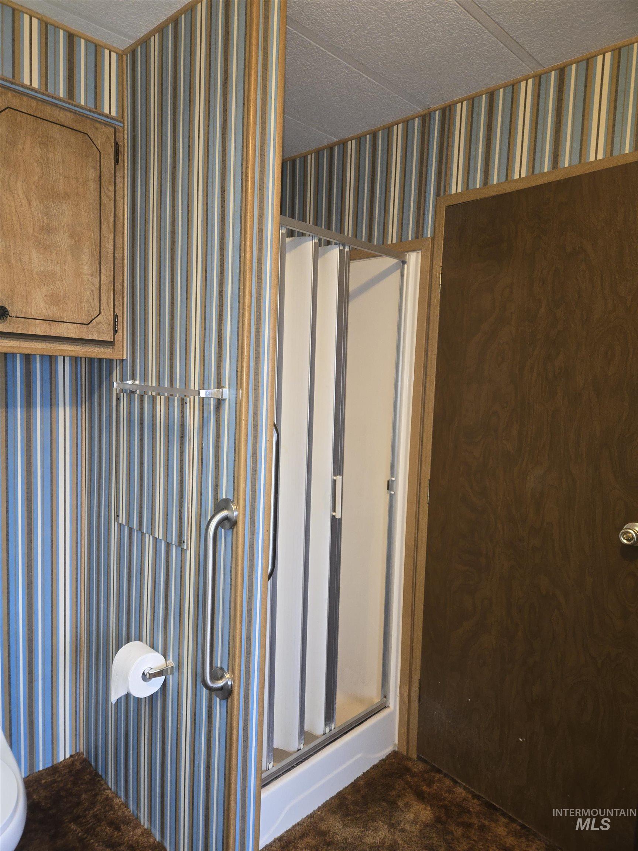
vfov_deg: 73.9
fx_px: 565
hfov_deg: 58.9
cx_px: 319
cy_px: 426
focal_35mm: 23
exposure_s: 1/24
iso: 125
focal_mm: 5.4
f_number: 1.8
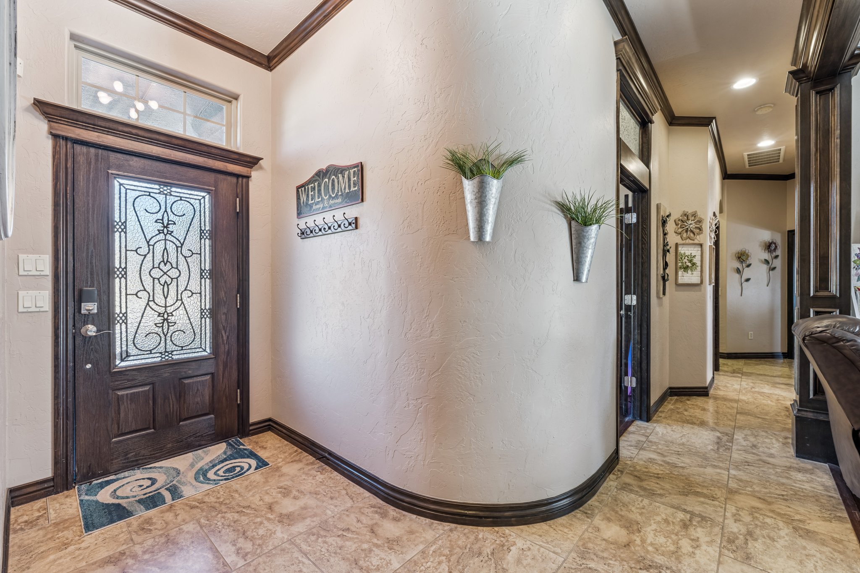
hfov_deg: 99.3
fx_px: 365
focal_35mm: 15
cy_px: 286
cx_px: 430
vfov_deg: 76.2
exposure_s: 1/6
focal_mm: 15.3
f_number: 10
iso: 100
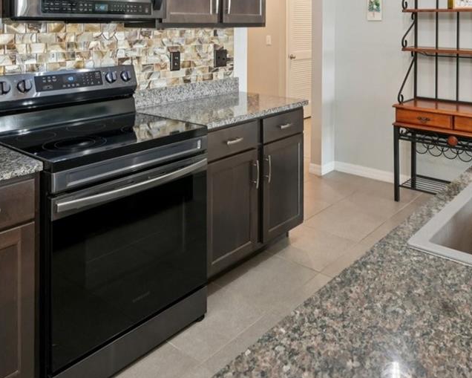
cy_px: 26
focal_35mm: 33
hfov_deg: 54.0
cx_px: 267
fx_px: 461
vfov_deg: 40.6
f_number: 8
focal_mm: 14
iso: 400
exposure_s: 1/6
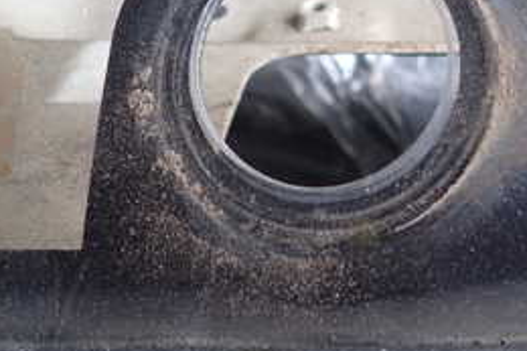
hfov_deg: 31.6
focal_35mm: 60
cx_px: 491
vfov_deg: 22.4
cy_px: 91
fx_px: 878
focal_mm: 4.5
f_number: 2
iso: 160
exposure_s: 1/60
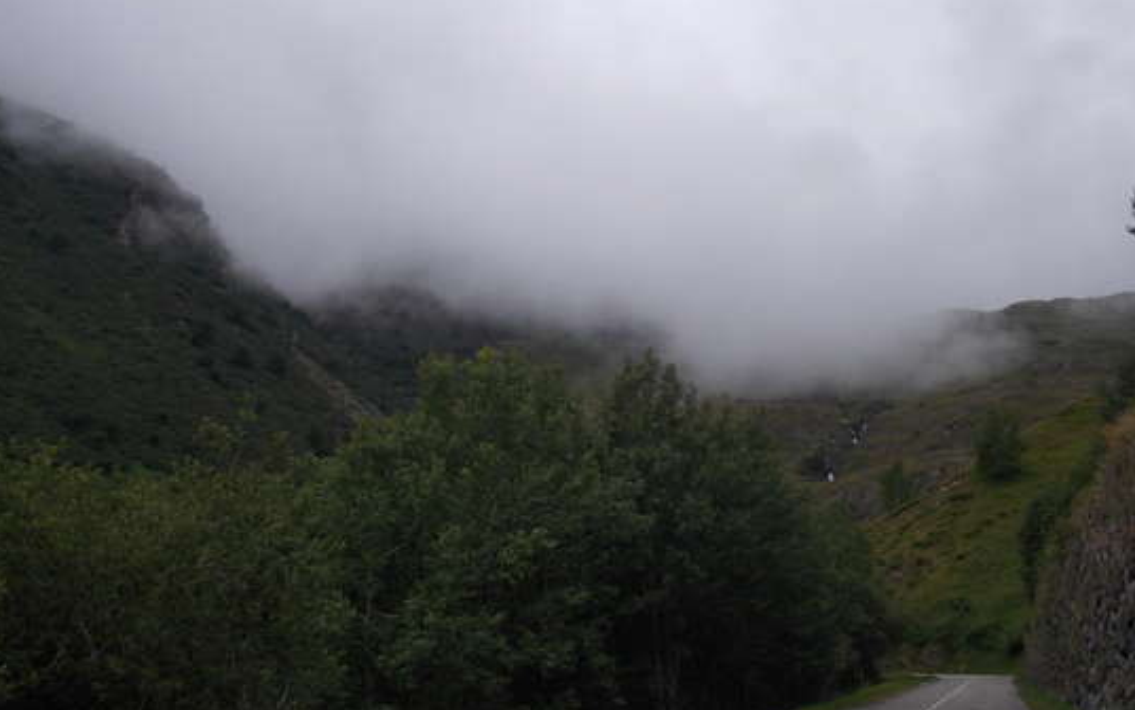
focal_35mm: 45
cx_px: 590
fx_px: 1392
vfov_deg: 28.6
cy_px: 366
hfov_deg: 44.3
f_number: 6.2
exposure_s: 1/160
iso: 80
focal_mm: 5.3
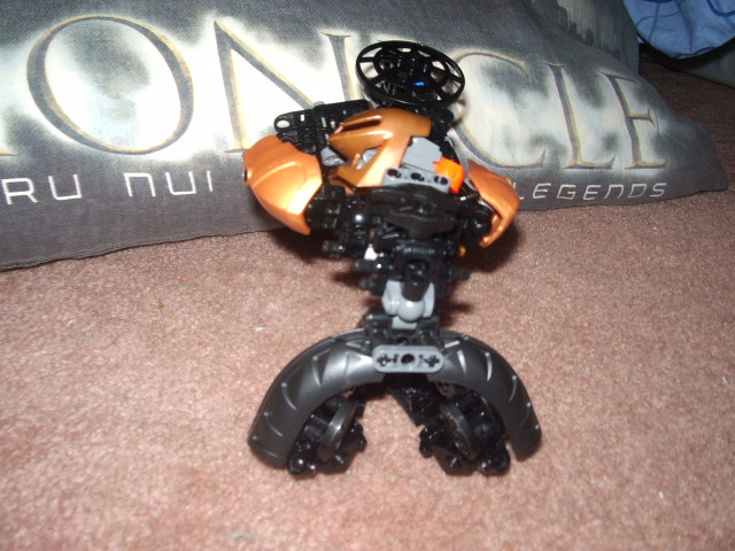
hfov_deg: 52.6
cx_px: 368
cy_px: 276
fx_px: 743
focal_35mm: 35
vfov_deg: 40.7
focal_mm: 5.8
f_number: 4.3
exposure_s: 1/40
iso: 100
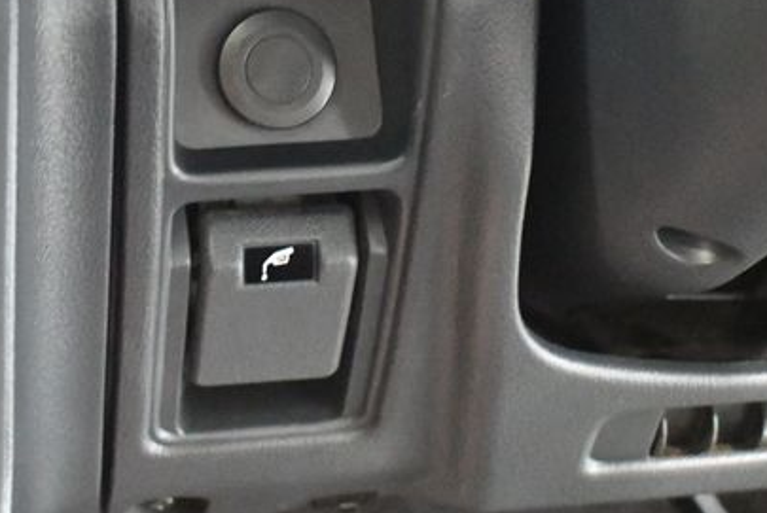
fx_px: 2090
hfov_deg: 20.7
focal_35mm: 98
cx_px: 276
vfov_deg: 14.0
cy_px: 197
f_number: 4.2
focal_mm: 31
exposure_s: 1/25
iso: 12800
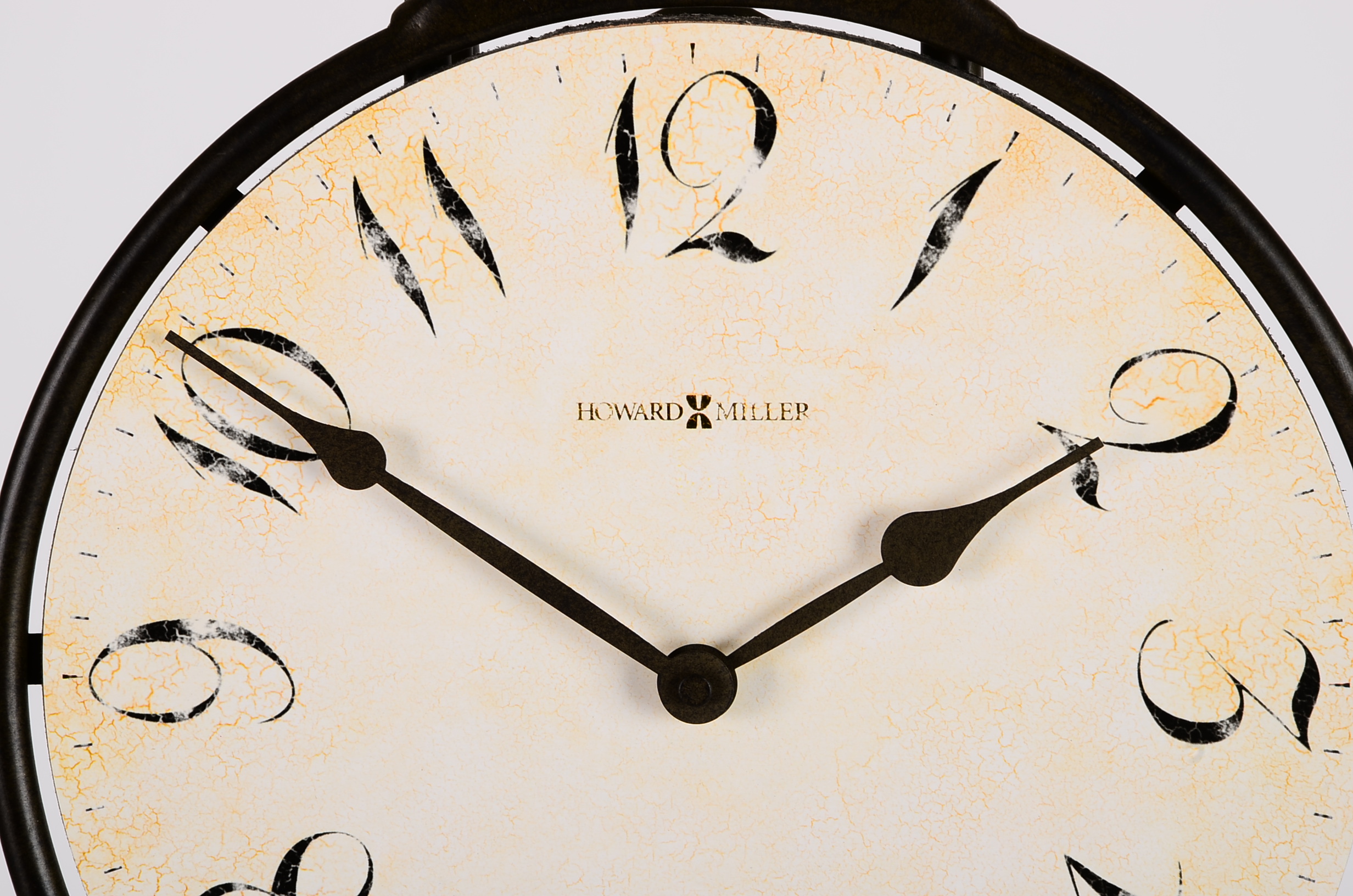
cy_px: 448
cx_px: 676
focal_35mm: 158
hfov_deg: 13.1
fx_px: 5907
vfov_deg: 8.7
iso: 100
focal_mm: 105
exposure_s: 1/160
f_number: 18
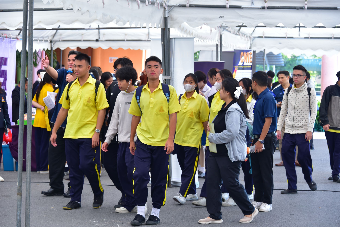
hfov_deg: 17.6
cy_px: 114
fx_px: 1096
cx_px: 170
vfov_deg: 11.8
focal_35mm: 116
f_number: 5.6
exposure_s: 1/200
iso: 500
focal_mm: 116
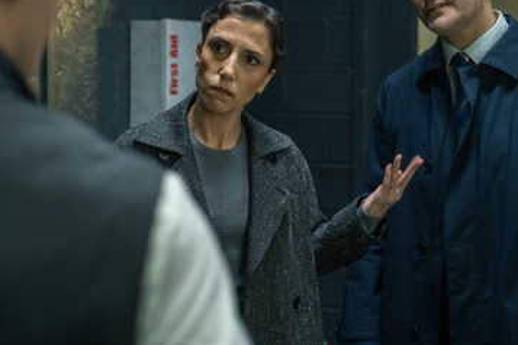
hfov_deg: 28.8
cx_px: 267
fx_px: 1007
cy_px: 108
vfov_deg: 19.4
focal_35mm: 70
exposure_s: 1/100
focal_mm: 50
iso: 1250
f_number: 3.2
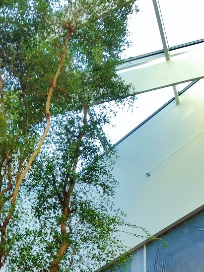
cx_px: 5
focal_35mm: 89
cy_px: 317
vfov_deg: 20.7
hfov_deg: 16.3
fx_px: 699
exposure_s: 1/120
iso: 64
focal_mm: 4.12
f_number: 2.4
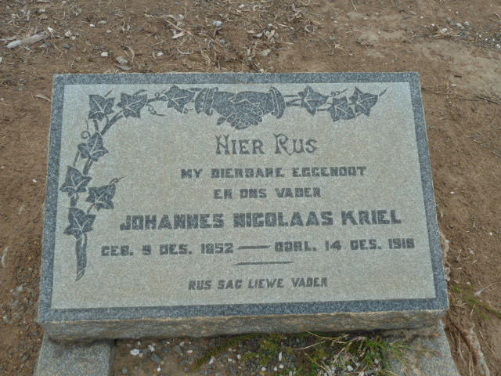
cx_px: 250
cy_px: 188
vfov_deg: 44.2
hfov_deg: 56.8
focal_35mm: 32
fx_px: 463
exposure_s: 1/160
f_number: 4
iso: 80
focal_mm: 5.3
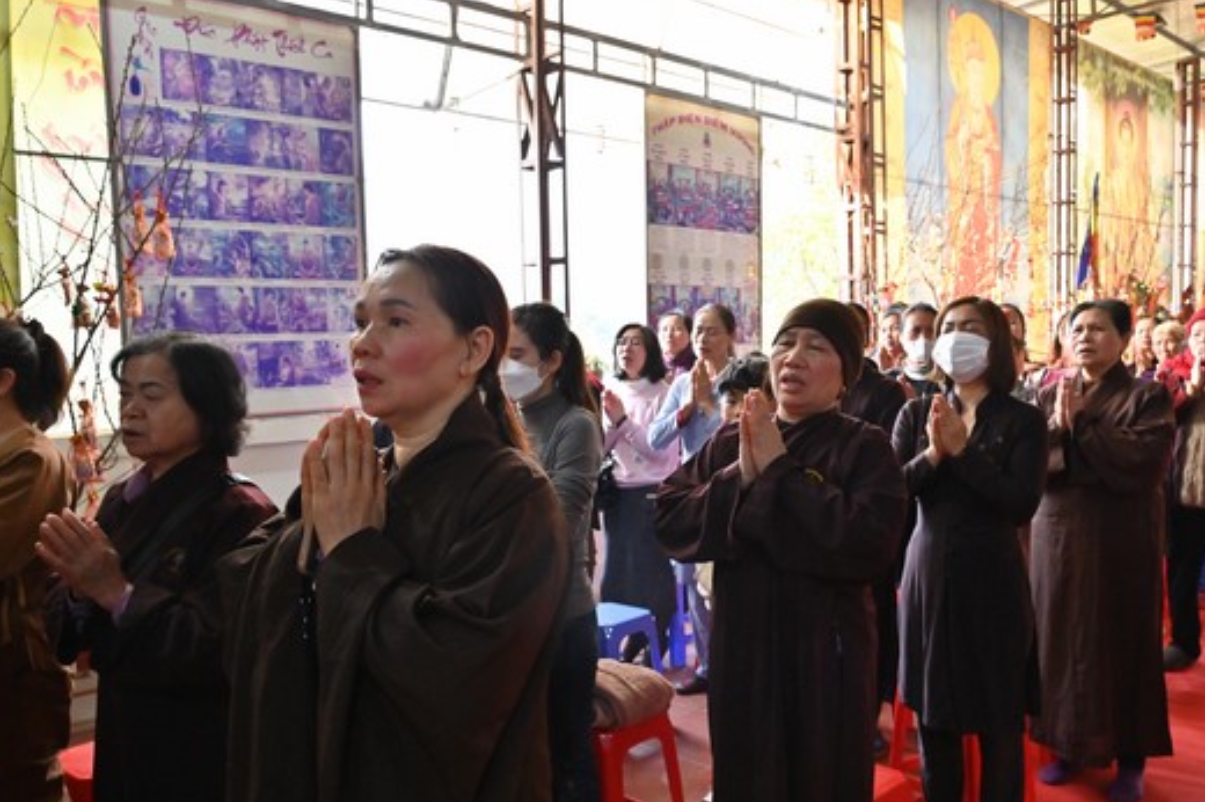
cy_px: 447
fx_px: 1003
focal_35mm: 30
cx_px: 651
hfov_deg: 61.9
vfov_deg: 43.5
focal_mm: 24
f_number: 6.3
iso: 3200
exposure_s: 1/125
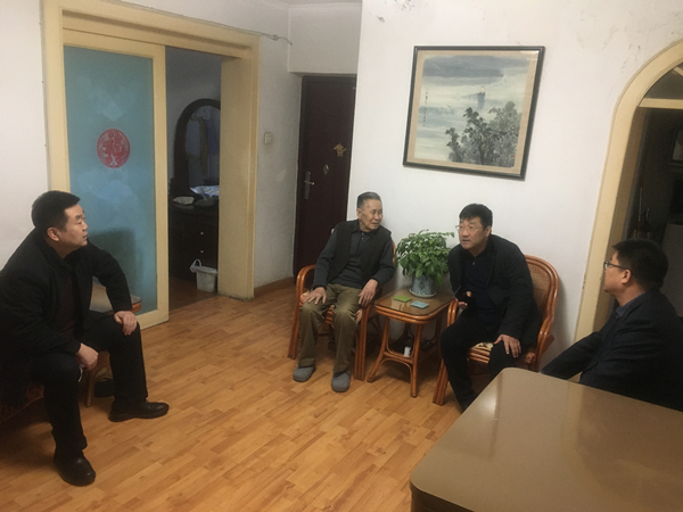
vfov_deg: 48.2
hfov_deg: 61.7
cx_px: 342
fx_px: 572
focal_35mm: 29
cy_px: 256
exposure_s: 1/20
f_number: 2.2
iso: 200
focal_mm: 4.15
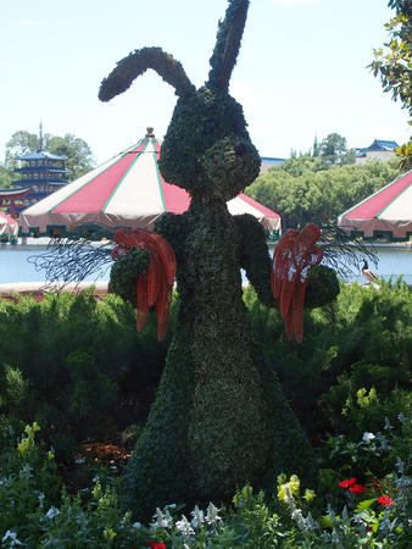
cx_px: 206
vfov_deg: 25.6
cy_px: 274
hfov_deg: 19.4
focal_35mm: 76
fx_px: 1205
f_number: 3.5
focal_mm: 16.1
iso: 100
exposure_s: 1/500
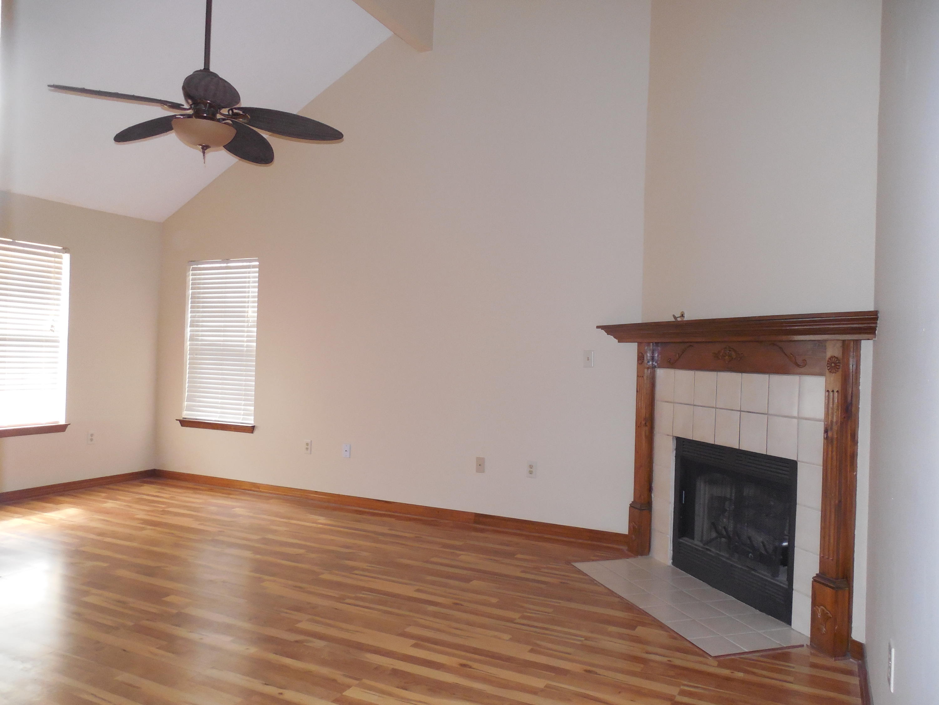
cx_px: 470
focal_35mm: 25
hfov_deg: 69.4
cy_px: 352
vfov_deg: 54.9
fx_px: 678
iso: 400
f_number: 3.3
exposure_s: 1/25
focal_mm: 4.5
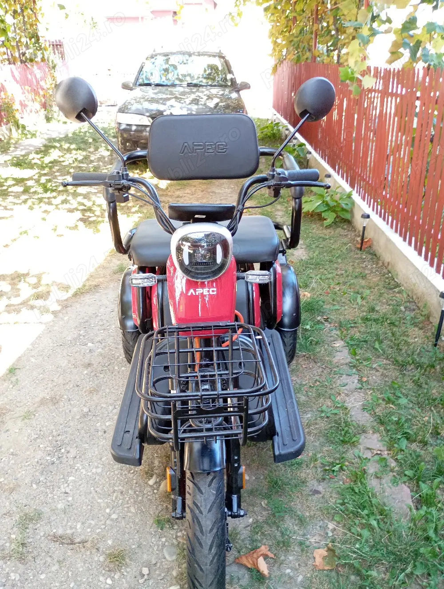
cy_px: 294
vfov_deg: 63.4
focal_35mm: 28
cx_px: 222
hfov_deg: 49.9
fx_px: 478
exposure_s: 1/33.4
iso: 189
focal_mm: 4.27
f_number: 1.8
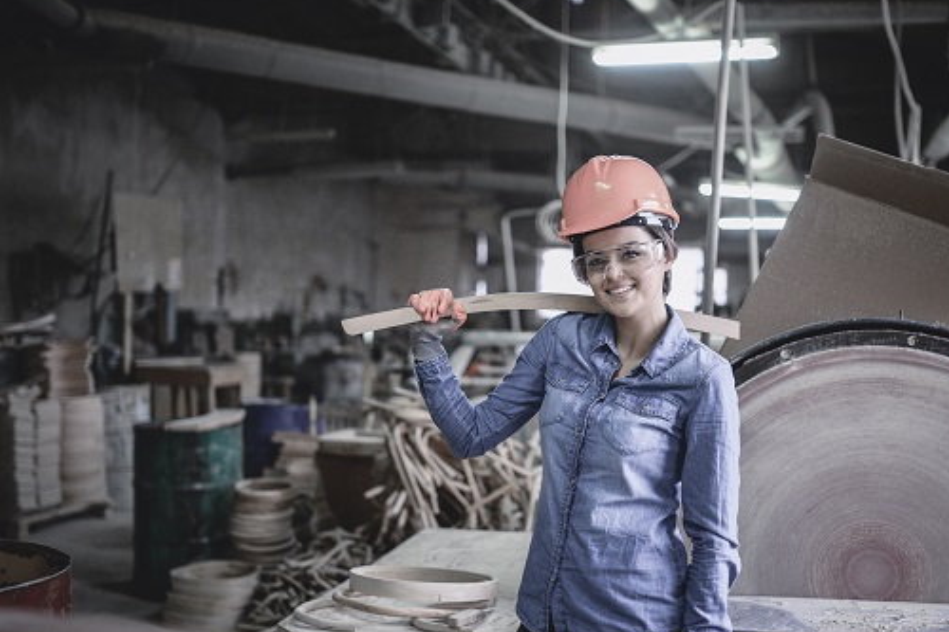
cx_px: 507
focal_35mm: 42
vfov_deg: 31.8
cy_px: 366
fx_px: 1107
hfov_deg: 46.4
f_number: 1.6
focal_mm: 35
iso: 800
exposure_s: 1/100
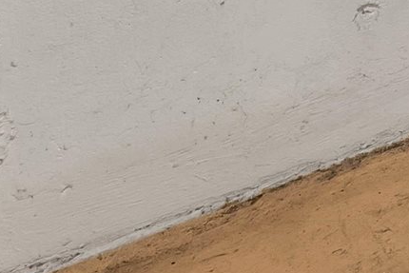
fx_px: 1136
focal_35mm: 100
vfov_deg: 9.6
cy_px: -618
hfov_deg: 13.4
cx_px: 1046
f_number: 8
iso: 400
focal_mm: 14
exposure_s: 1/2
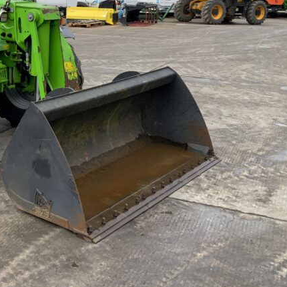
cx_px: 17
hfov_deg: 27.0
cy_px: 56
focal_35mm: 61
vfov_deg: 27.6
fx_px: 572
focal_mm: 3
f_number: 1.8
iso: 16
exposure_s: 1/627
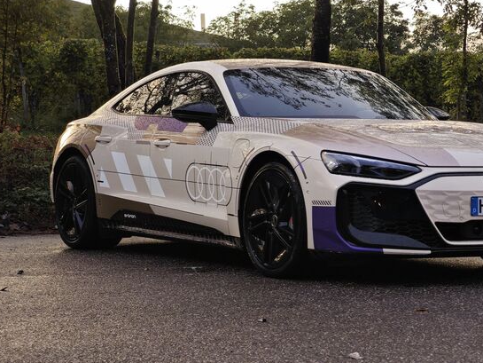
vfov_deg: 13.0
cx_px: 355
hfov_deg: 17.2
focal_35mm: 114
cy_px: 167
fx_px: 1591
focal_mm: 12.28
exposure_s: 1/109
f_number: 1.8
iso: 50
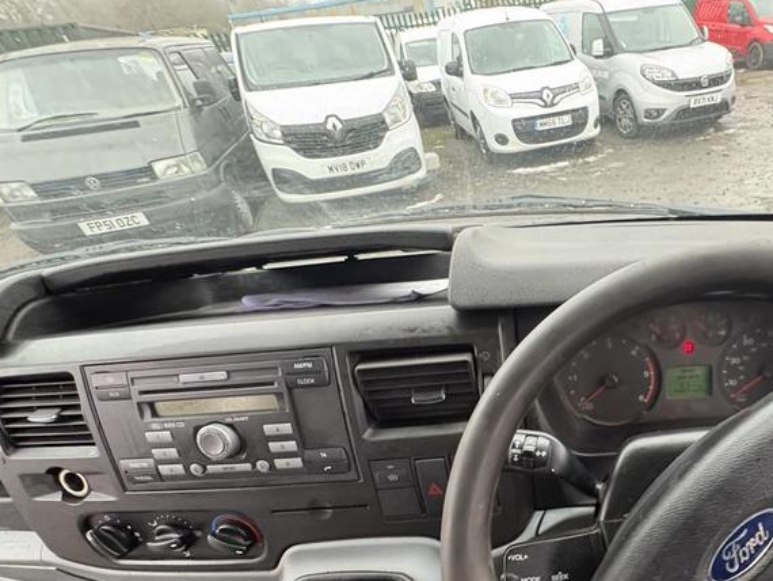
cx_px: 575
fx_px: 491
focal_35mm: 22
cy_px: 414
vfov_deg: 58.8
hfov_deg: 71.4
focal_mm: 2.22
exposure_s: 1/60
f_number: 2.2
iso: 400
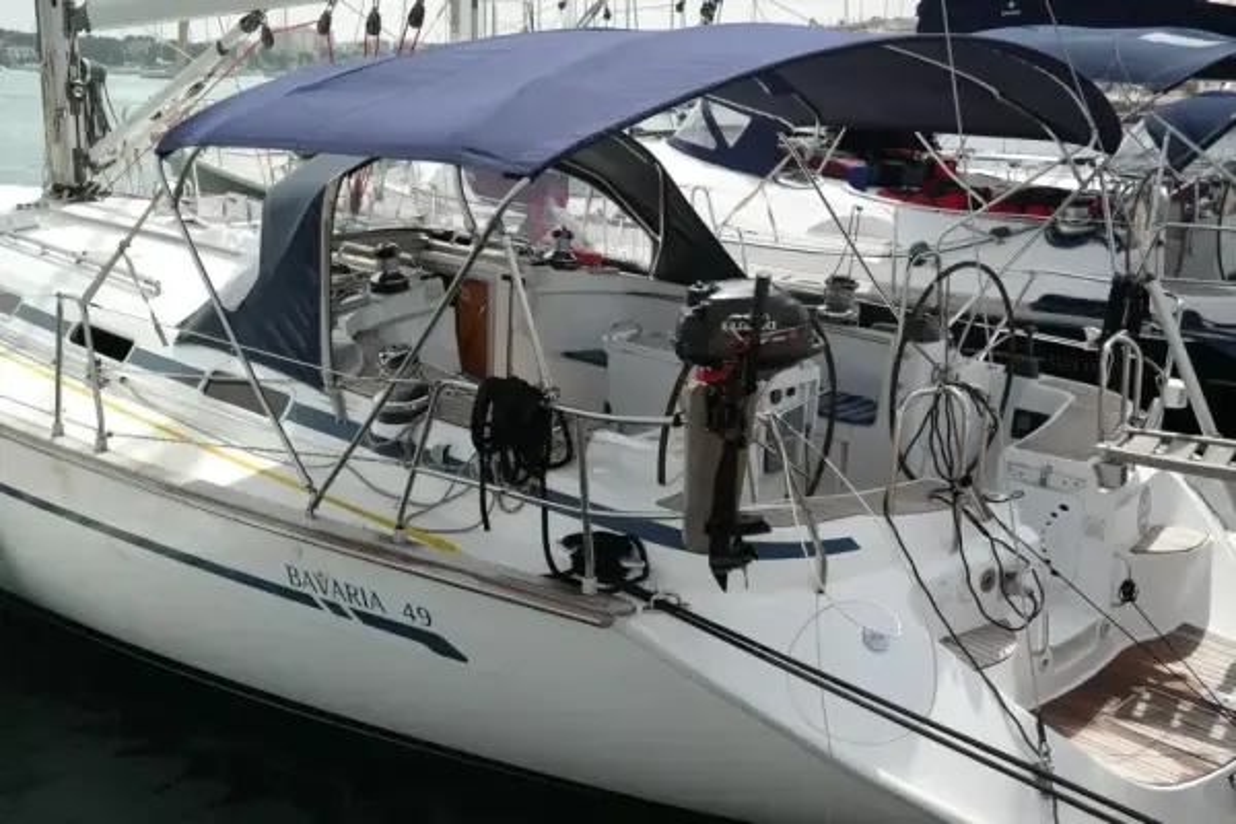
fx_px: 1305
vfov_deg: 35.1
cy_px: 412
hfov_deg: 50.7
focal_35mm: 38
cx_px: 618
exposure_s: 1/250
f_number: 6.3
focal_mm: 25
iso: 100
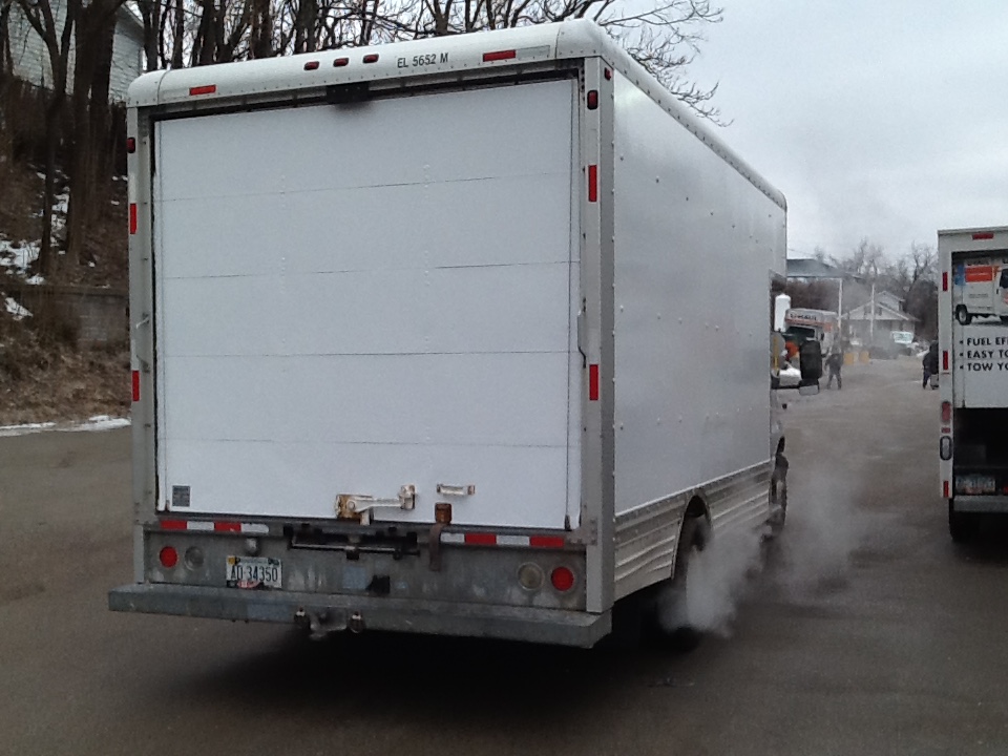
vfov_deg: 32.9
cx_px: 504
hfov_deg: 42.9
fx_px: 1281
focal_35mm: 44
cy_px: 378
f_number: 2.4
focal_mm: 2.03
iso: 40
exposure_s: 1/685
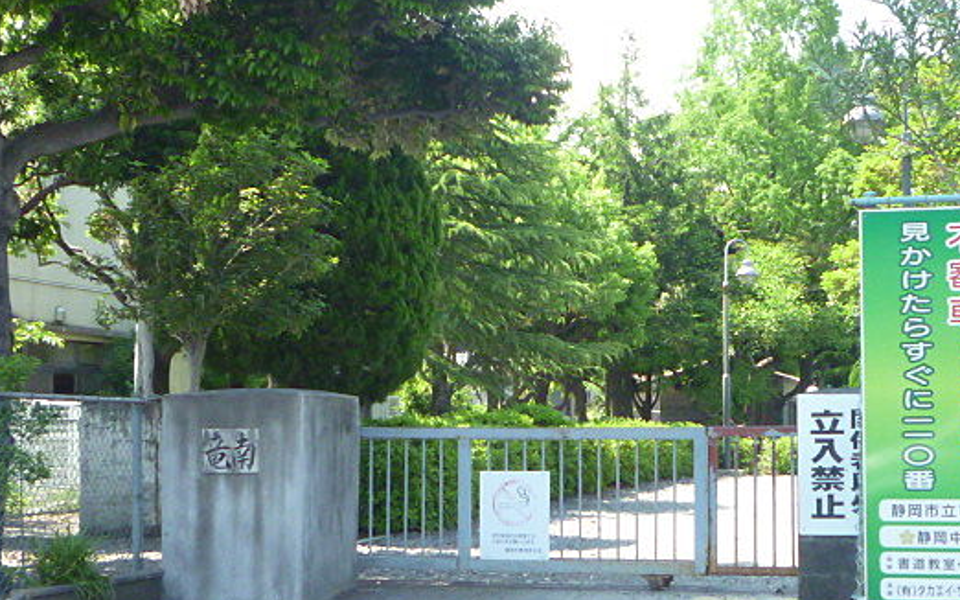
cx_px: 574
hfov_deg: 31.4
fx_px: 1700
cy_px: 359
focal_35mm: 65
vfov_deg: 20.0
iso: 200
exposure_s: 1/500
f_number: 2.8
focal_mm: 4.5
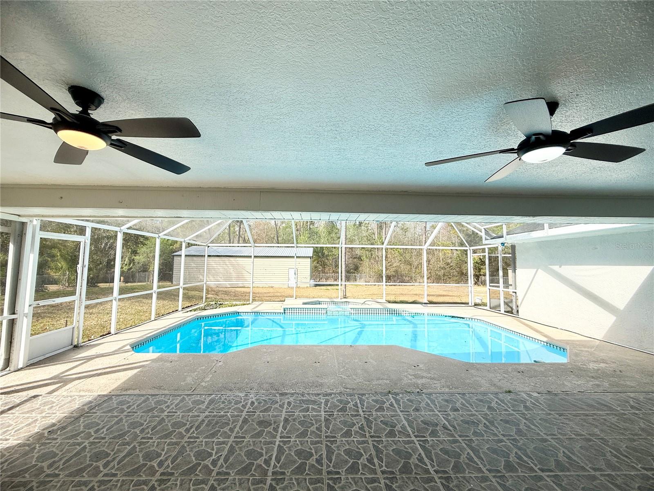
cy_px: 246
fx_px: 265
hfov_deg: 102.1
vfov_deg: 85.7
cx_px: 327
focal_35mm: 14
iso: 50
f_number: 2.2
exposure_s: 1/853
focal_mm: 2.22
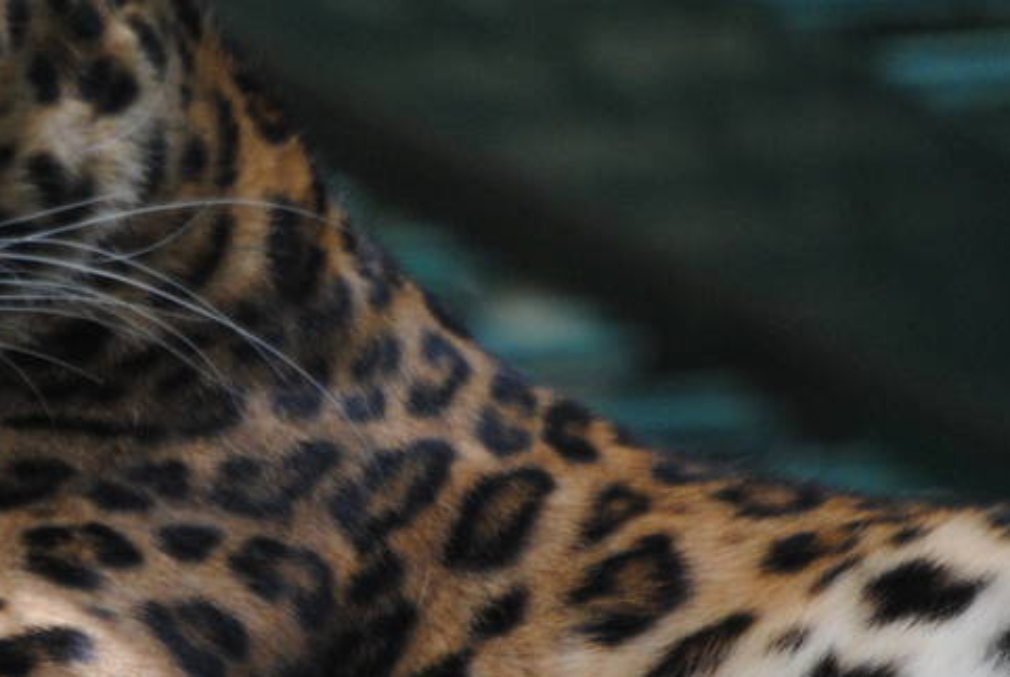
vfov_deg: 1.4
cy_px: 385
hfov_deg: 2.1
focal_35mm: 996
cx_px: 216
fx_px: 27986
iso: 400
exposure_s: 1/320
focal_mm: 200
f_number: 5.6
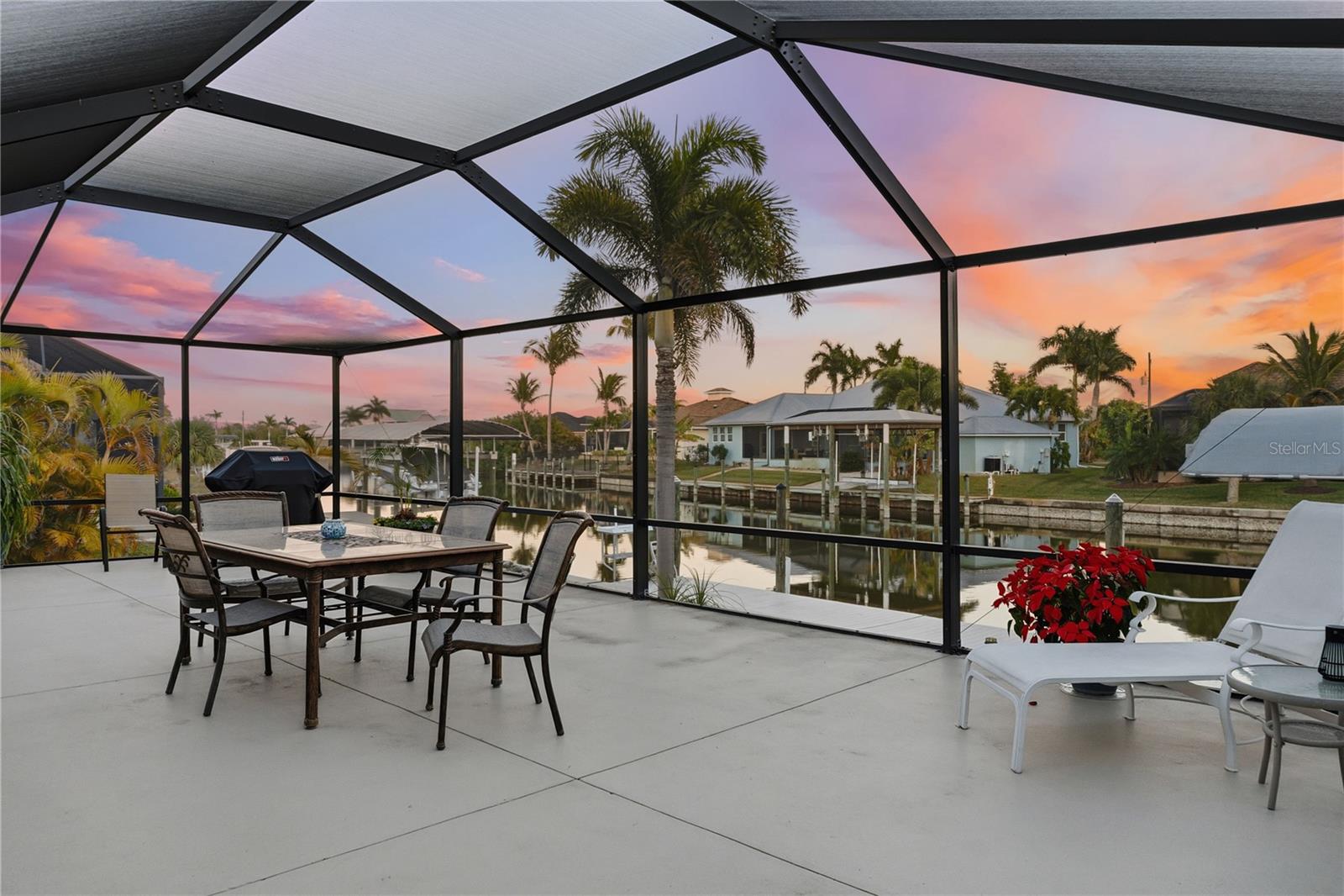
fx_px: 896
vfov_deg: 53.1
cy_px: 448
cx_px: 672
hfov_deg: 73.8
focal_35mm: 24
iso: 400
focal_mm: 16
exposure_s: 1/400
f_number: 8
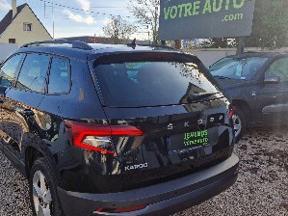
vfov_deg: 44.1
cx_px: 111
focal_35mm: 32
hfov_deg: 56.3
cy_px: 103
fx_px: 266
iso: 50
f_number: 1.8
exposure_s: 1/868
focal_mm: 5.4
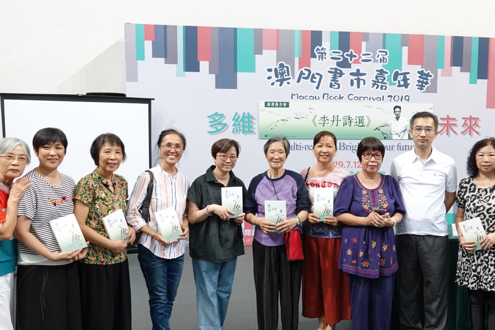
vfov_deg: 35.0
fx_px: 522
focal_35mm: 38
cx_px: 297
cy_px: 183
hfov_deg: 50.4
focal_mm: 8.84
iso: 320
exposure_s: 1/30
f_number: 2.5
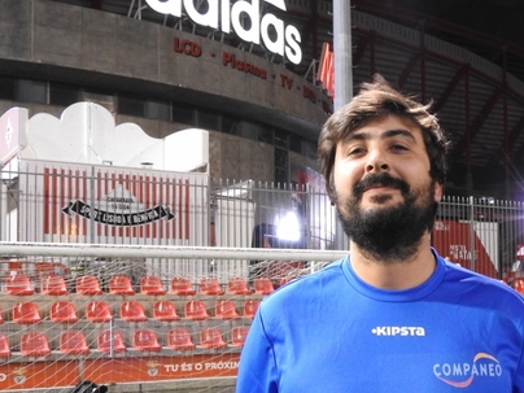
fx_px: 787
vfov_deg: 27.8
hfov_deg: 36.3
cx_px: 361
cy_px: 274
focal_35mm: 52
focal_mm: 6.3
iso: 720
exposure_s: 1/8
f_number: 4.8
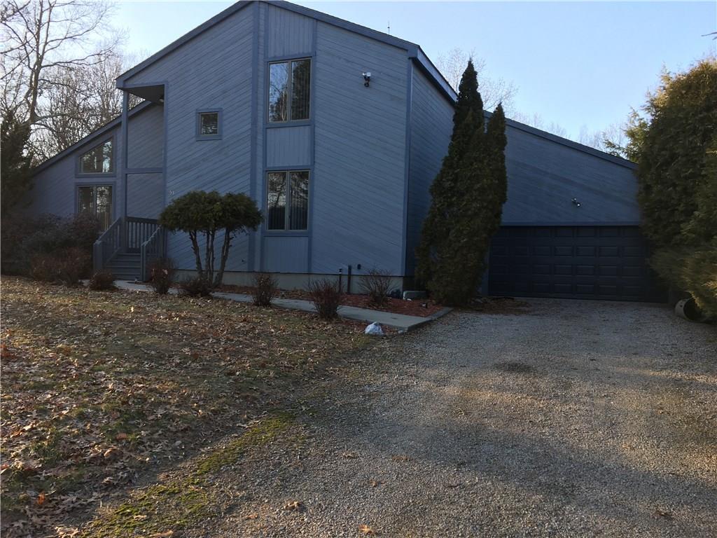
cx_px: 358
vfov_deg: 48.2
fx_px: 601
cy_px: 269
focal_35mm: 29
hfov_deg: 61.7
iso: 25
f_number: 2.2
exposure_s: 1/232
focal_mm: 4.15
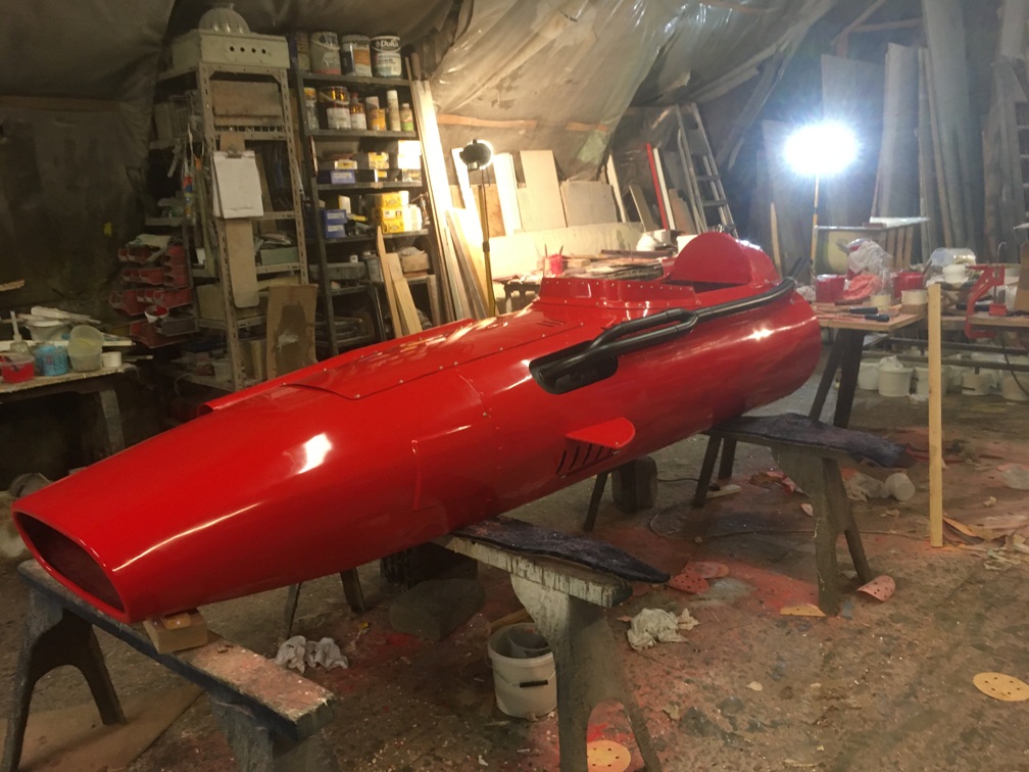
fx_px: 862
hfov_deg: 61.7
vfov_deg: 48.2
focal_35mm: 29
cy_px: 386
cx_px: 514
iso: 160
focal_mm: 4.15
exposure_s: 1/33
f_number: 2.2
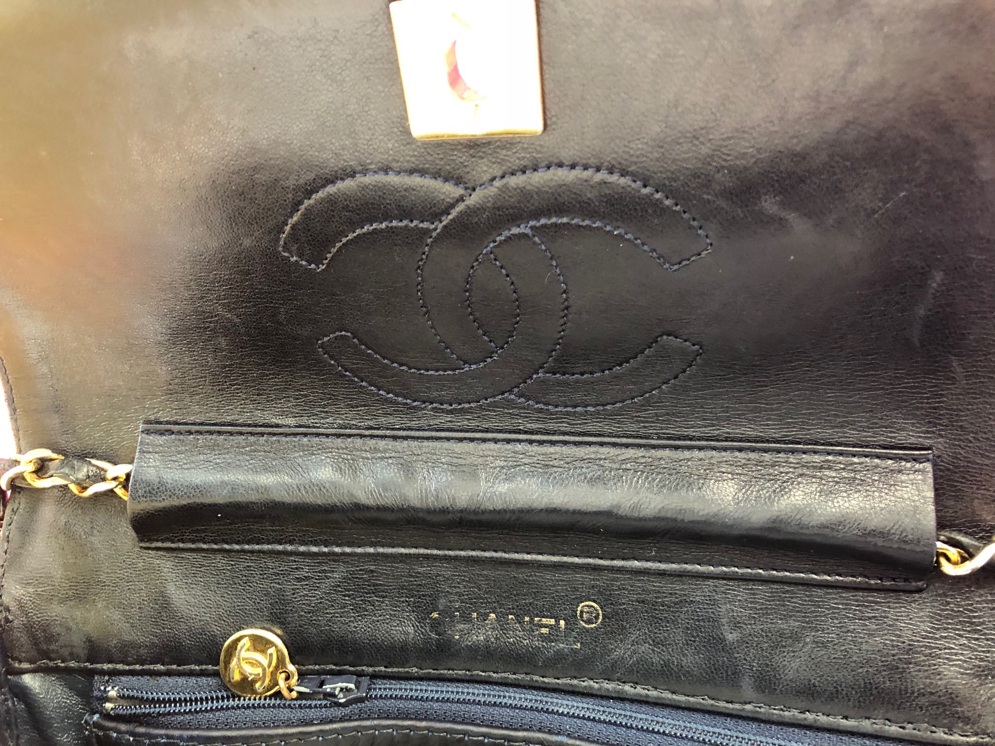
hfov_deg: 63.4
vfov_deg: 49.7
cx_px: 498
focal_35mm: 28
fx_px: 805
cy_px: 373
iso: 100
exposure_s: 1/15
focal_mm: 3.99
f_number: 1.8
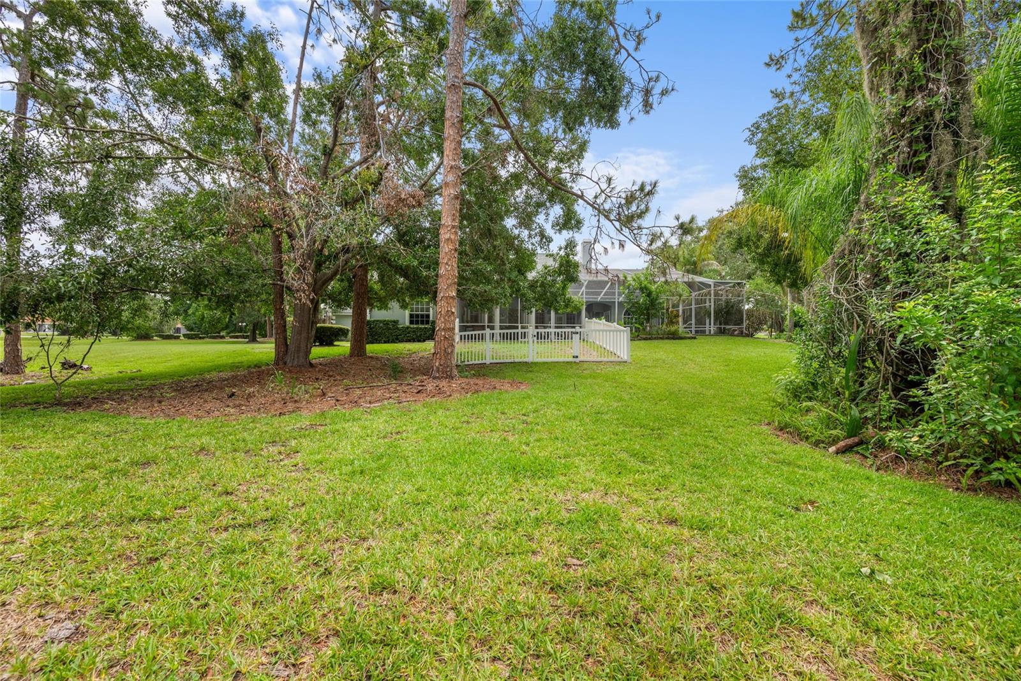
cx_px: 510
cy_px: 340
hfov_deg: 104.2
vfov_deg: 81.2
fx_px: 397
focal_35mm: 14
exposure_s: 1/80
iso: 250
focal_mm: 14
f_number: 6.3
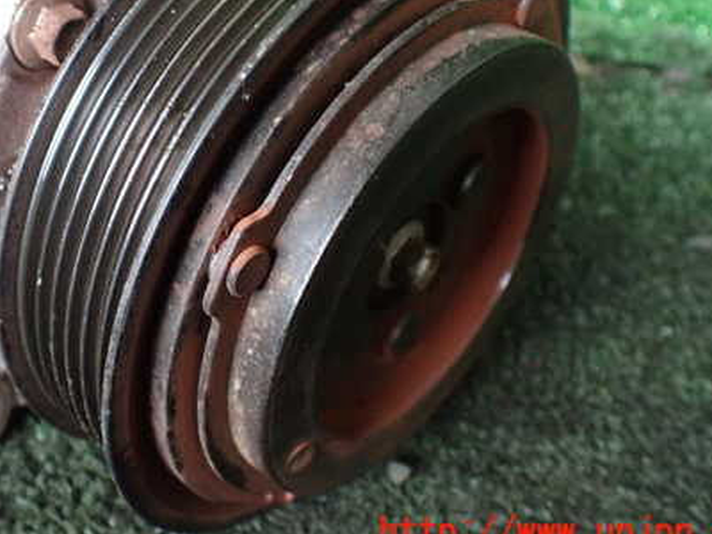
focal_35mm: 45
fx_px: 926
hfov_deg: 41.6
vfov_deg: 31.8
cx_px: 247
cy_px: 155
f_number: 2.3
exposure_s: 1/30
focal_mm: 5.4
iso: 1000
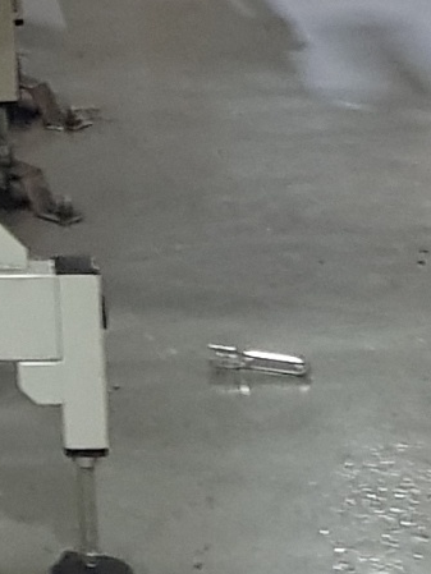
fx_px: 3136
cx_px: -490
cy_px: -1197
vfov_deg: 8.6
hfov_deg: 7.5
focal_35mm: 189
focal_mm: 4.3
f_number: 1.7
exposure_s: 1/17
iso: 200
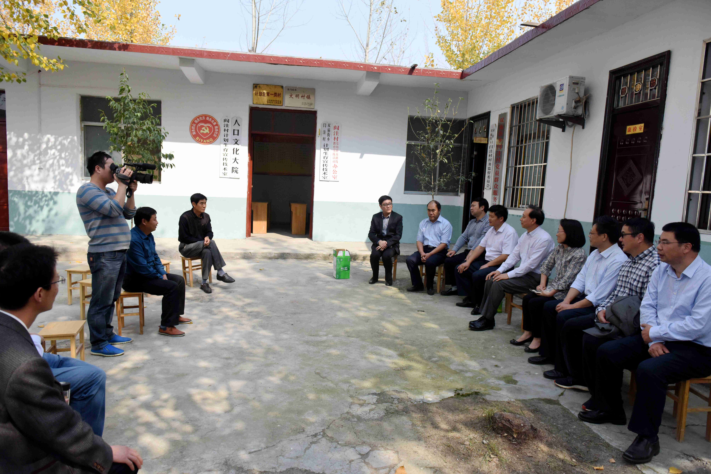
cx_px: 356
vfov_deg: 53.2
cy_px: 237
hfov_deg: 73.7
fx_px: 474
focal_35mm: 24
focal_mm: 24
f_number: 4
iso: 1600
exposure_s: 1/8000
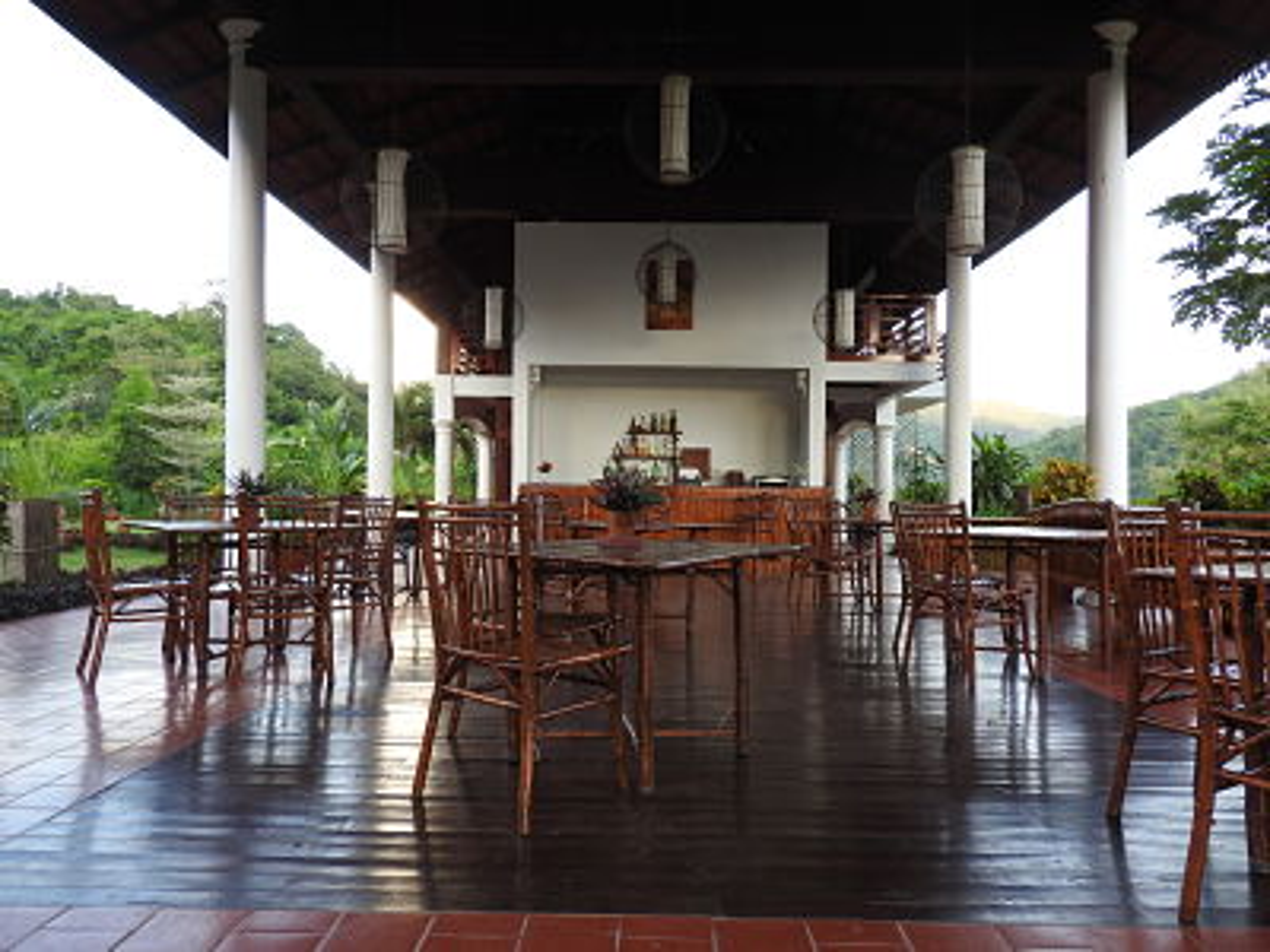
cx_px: 635
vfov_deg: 56.8
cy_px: 476
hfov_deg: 71.6
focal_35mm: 24
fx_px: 881
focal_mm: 4.3
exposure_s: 1/30
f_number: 3.3
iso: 110
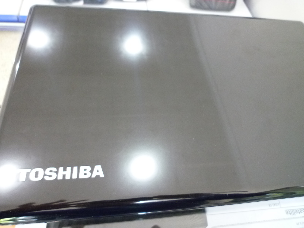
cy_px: 114
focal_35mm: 25
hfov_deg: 69.4
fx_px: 220
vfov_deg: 54.9
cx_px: 152
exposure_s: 1/15
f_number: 2.8
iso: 400
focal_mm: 4.4
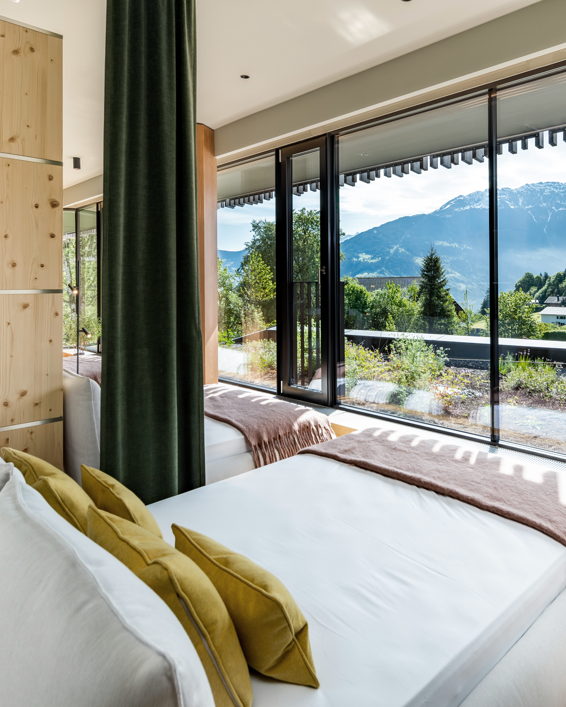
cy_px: 354
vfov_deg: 70.3
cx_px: 316
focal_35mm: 24
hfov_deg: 58.6
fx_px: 503
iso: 100
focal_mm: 17
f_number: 8
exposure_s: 1/250
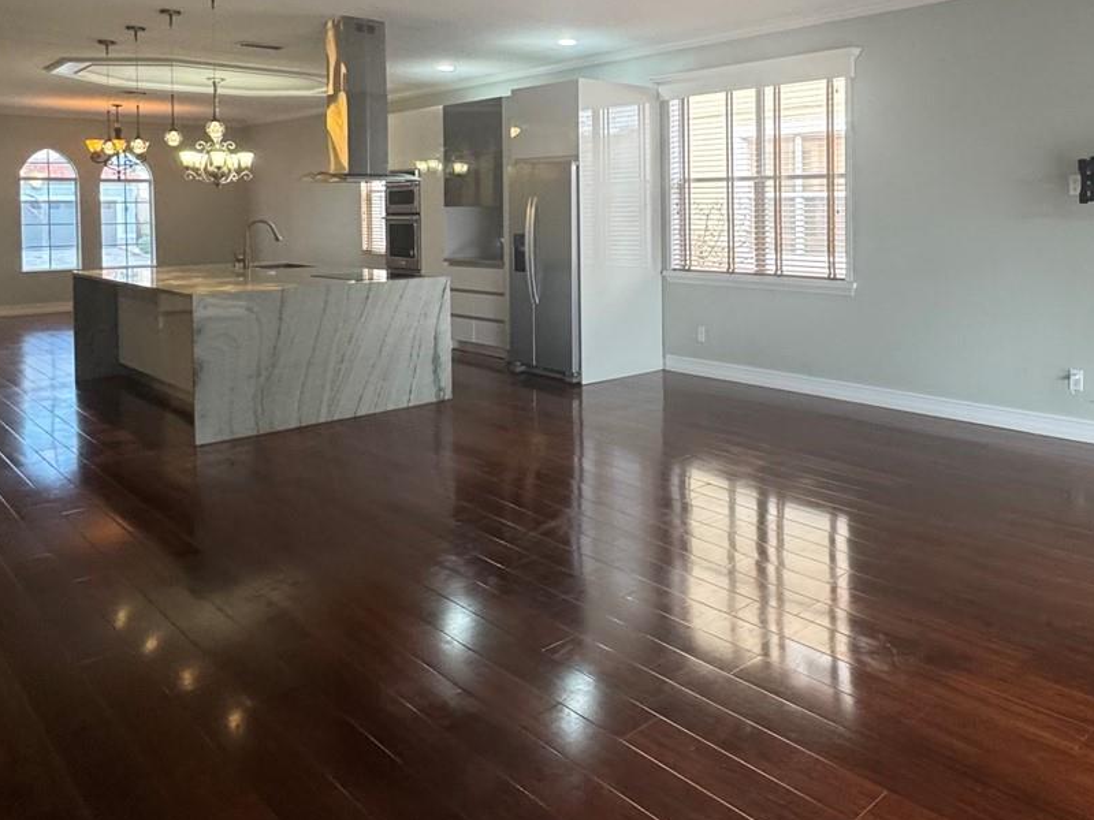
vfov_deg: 48.2
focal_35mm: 28
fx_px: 885
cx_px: 781
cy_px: 226
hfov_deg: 60.9
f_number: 2.2
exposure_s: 1/120
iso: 250
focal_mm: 2.22
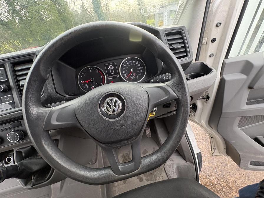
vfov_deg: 85.7
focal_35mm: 14
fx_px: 107
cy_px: 99
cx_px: 132
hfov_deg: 102.1
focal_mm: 2.22
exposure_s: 1/130
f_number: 2.2
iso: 125
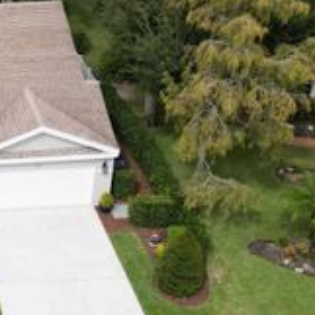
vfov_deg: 26.1
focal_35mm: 66
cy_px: 134
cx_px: -63
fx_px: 679
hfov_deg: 23.8
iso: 200
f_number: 1.7
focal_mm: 6.72
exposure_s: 1/3000
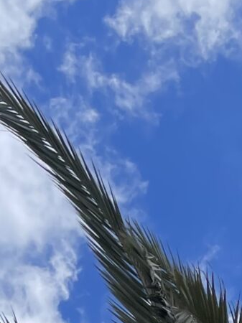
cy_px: 823
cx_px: 333
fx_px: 1381
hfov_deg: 9.8
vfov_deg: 10.9
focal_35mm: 148
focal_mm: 4.2
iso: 32
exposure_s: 1/2257
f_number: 1.6
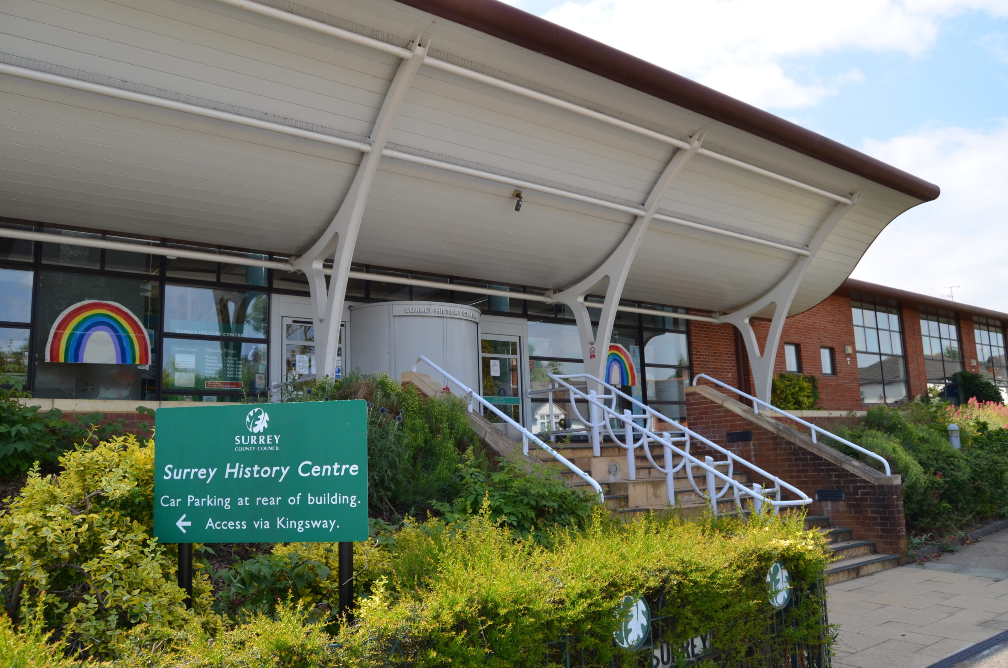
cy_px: 334
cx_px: 504
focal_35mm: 27
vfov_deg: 47.7
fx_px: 754
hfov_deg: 67.5
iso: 100
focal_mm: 18
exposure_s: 1/250
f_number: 6.3
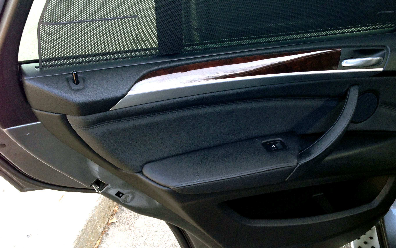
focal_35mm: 42
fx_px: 453
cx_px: 232
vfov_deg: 30.5
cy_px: 104
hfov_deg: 47.0
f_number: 2.4
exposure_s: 1/40
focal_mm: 4.12
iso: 64
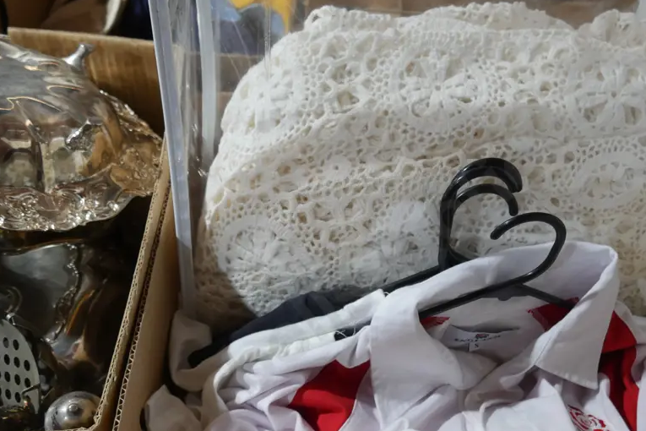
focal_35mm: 39
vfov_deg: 34.2
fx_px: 700
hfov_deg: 48.8
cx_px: 423
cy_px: 240
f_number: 4
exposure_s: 1/60
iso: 640
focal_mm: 14
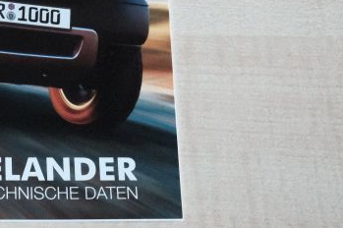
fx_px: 1028
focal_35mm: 108
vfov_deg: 12.5
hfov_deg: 17.8
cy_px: -16
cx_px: -101
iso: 6400
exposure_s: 1/340
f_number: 5.6
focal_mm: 25.4
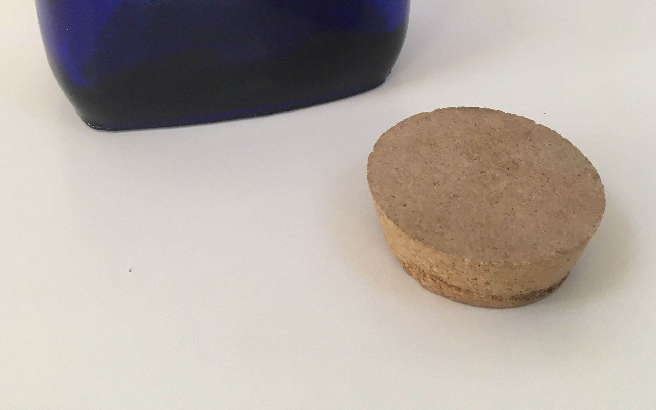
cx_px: 287
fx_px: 858
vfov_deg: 25.0
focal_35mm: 48
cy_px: -39
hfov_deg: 41.8
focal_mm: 4.15
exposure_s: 1/50
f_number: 2.2
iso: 32
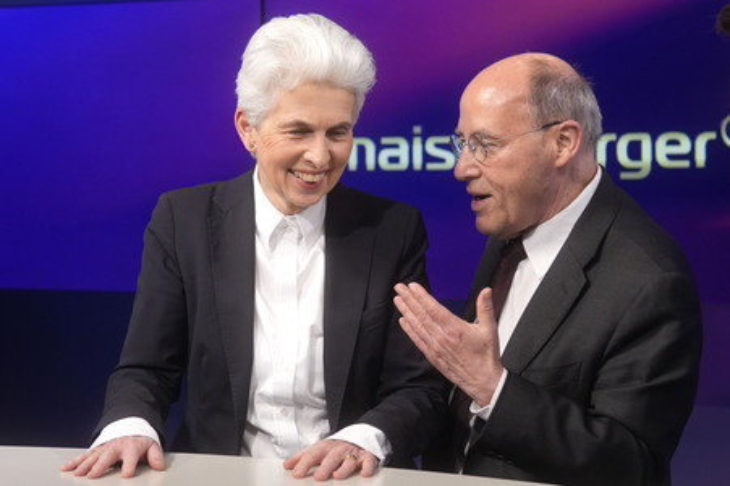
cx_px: 365
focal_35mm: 45
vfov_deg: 29.8
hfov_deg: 43.6
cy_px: 243
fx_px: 912
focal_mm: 30
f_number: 2.2
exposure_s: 1/200
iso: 640
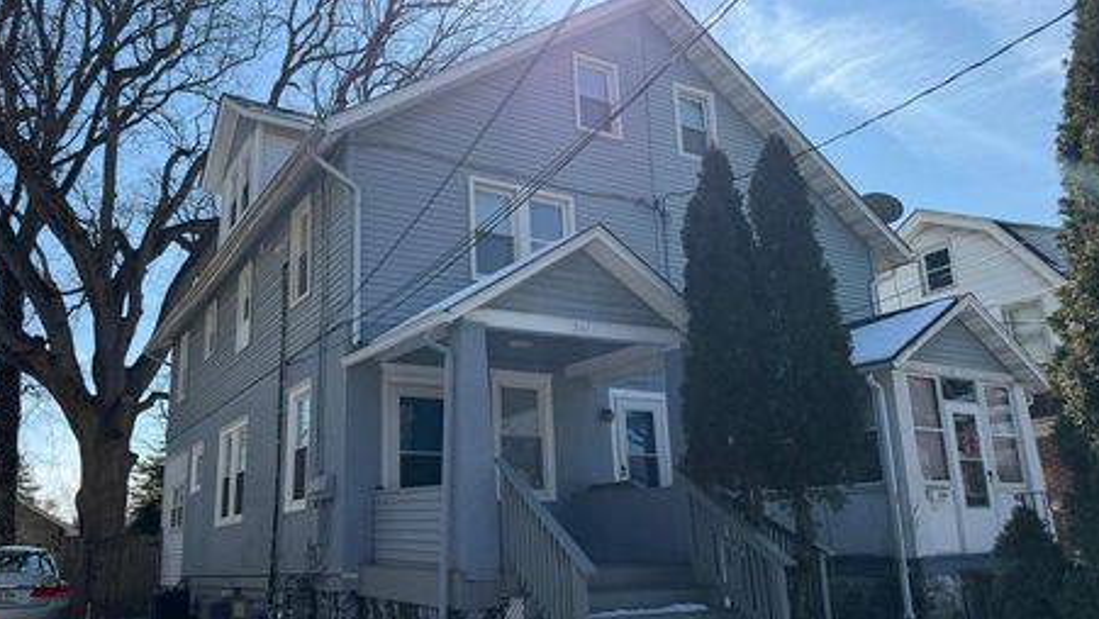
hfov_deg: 65.9
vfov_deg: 40.2
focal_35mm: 29
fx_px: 845
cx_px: 500
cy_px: 338
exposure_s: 1/6711
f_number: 1.78
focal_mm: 6.76
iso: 125
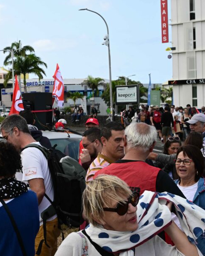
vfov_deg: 25.7
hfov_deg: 20.3
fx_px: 561
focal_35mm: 74
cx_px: 25
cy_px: 141
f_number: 11
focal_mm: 47
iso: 640
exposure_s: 1/500
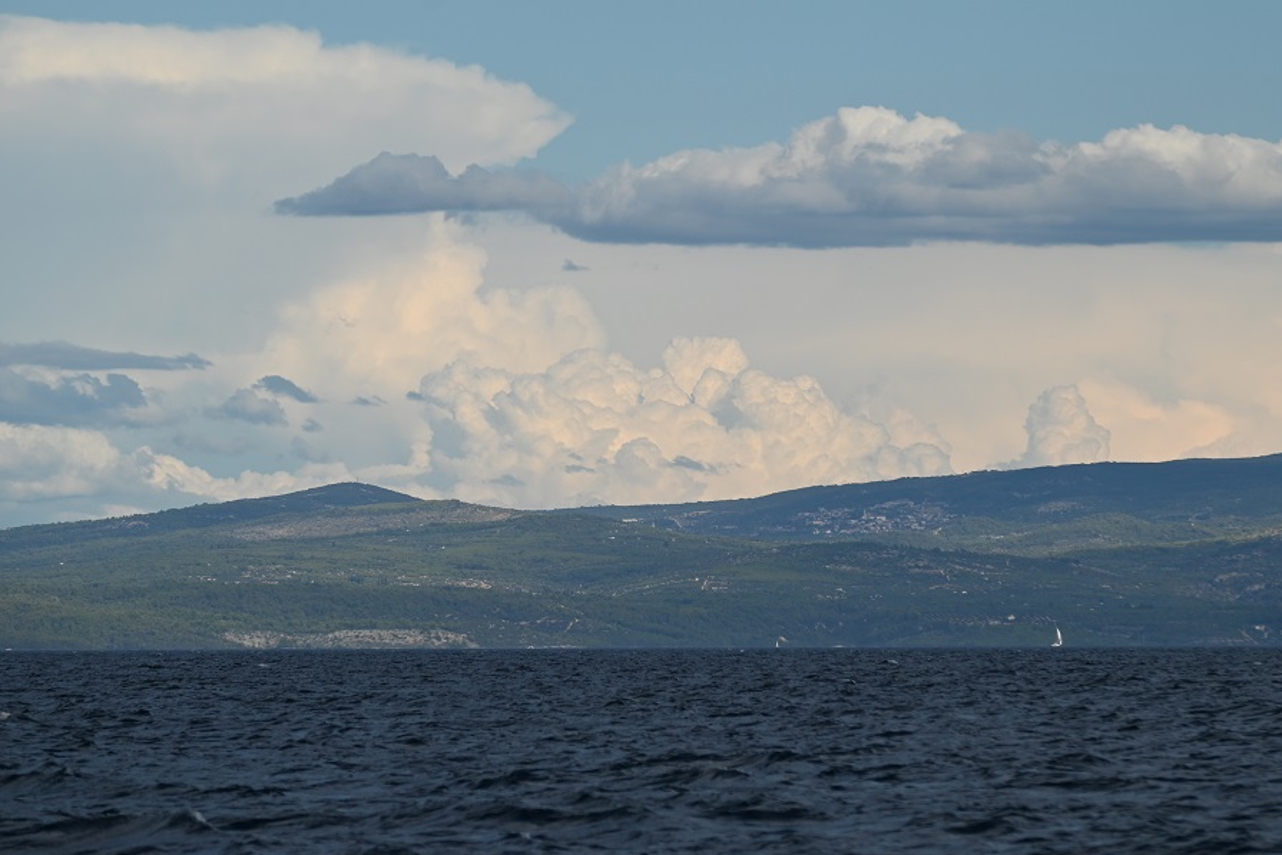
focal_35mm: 247
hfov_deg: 8.3
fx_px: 8797
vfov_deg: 5.6
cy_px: 248
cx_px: 713
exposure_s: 1/1250
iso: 100
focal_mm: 170
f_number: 6.3
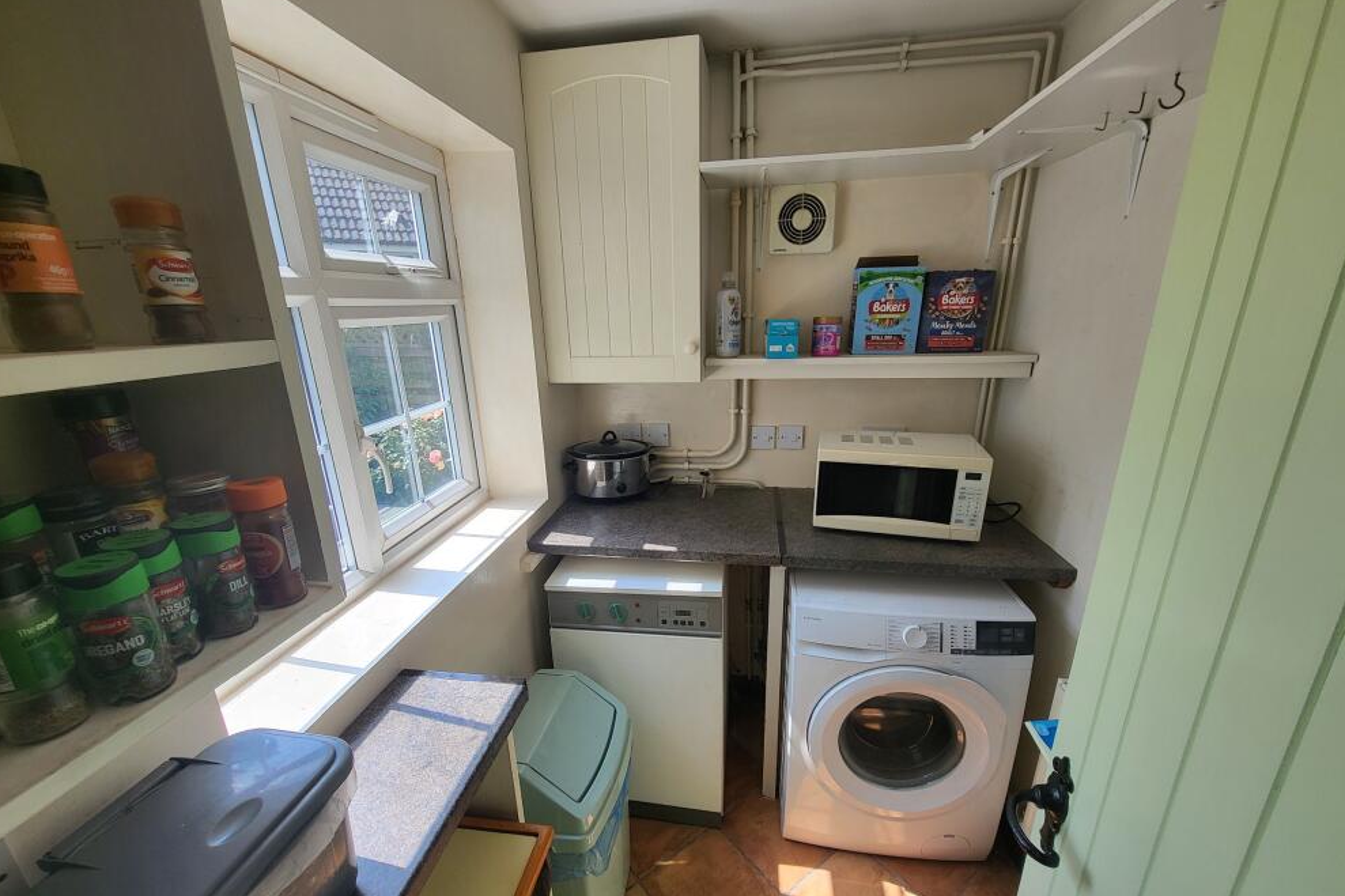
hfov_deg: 104.3
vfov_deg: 81.0
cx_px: 661
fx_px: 523
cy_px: 485
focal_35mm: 14
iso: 32
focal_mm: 1.74
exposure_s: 1/161
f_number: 2.2
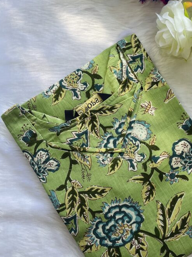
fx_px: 311
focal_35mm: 42
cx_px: 143
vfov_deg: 44.8
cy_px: 137
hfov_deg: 33.7
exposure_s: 1/100
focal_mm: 5.1
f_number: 1.6
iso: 64
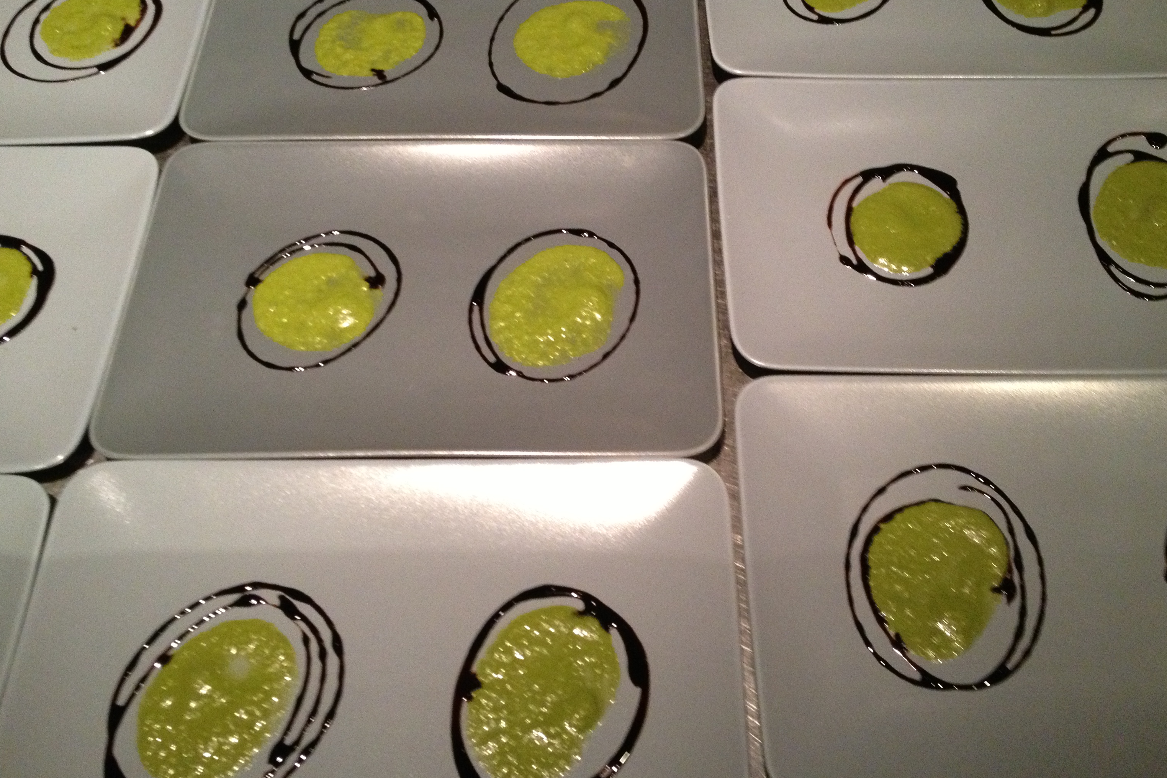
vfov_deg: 34.2
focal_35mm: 39
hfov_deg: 49.6
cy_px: 346
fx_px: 1264
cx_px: 598
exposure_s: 1/20
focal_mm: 4.28
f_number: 2.4
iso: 400
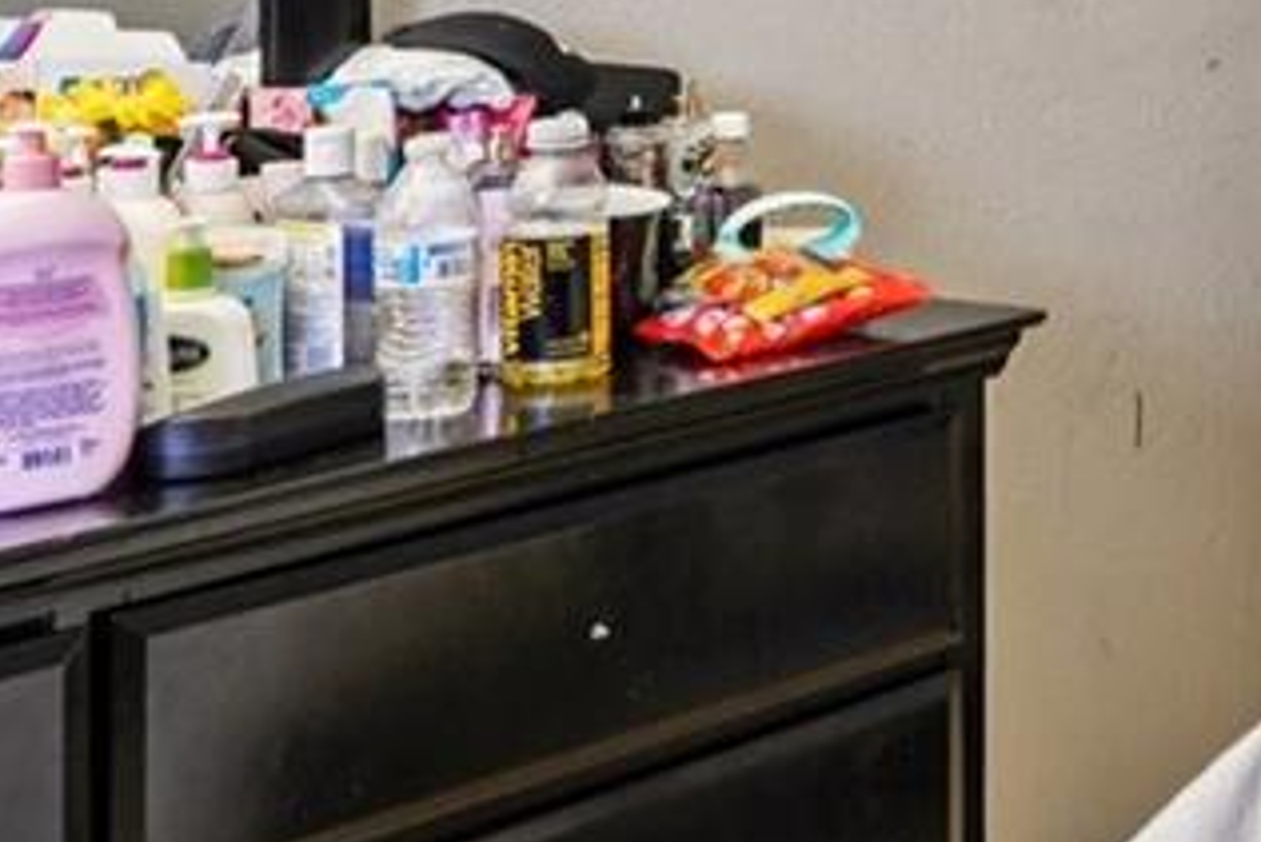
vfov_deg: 15.8
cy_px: -331
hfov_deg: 18.6
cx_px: 2350
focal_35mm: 81
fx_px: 2838
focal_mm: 16
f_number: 8
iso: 400
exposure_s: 1
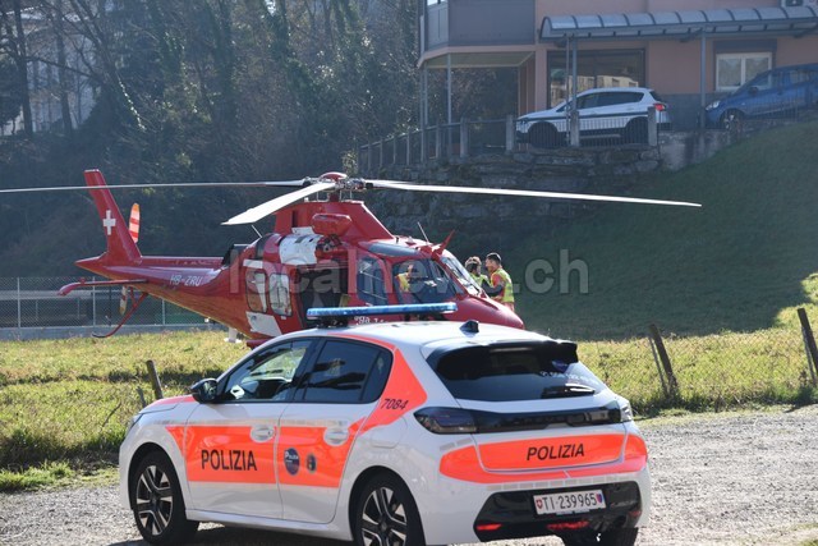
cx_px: 409
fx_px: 2636
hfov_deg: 17.6
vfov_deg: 11.8
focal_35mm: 116
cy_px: 273
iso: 400
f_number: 6.3
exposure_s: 1/800
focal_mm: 116
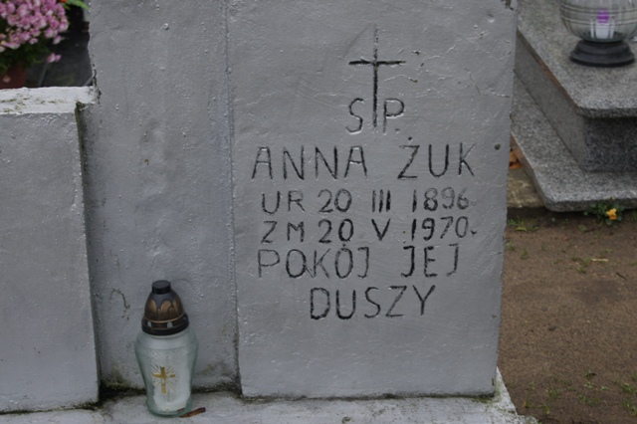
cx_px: 318
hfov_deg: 24.6
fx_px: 1459
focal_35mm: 82
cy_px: 212
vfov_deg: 16.5
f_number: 5.6
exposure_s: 1/100
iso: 200
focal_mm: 55
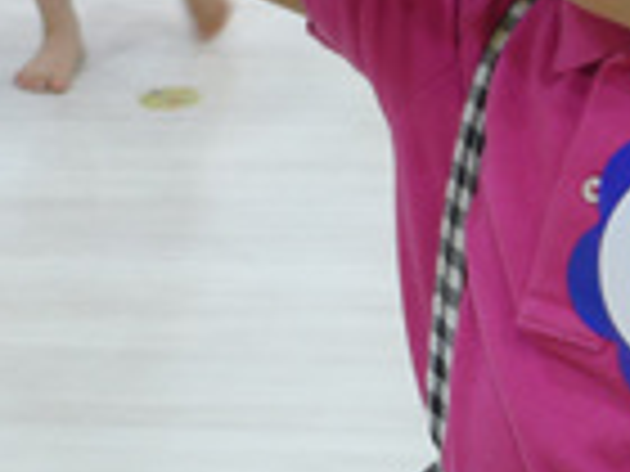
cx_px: 666
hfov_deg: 17.4
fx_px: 2002
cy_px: 58
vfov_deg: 13.4
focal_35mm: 110
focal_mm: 4.7
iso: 80
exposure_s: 1/60
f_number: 1.4
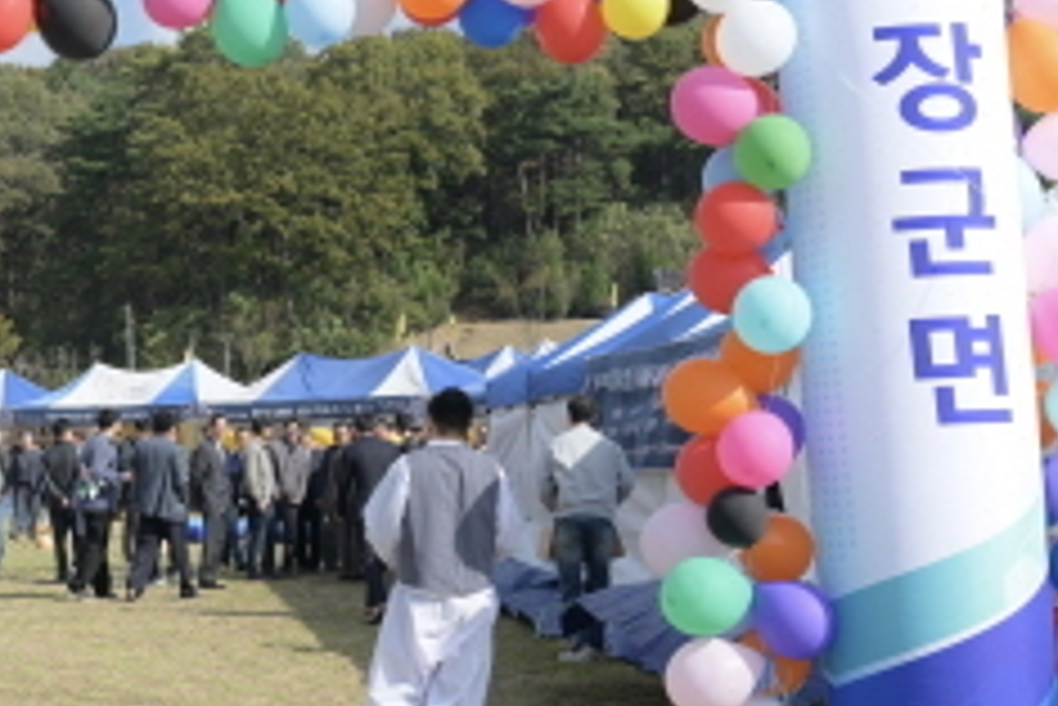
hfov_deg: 24.7
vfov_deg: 17.0
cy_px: 317
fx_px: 2363
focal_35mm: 80
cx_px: 155
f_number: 5.6
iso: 200
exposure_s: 1/800
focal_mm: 29.5
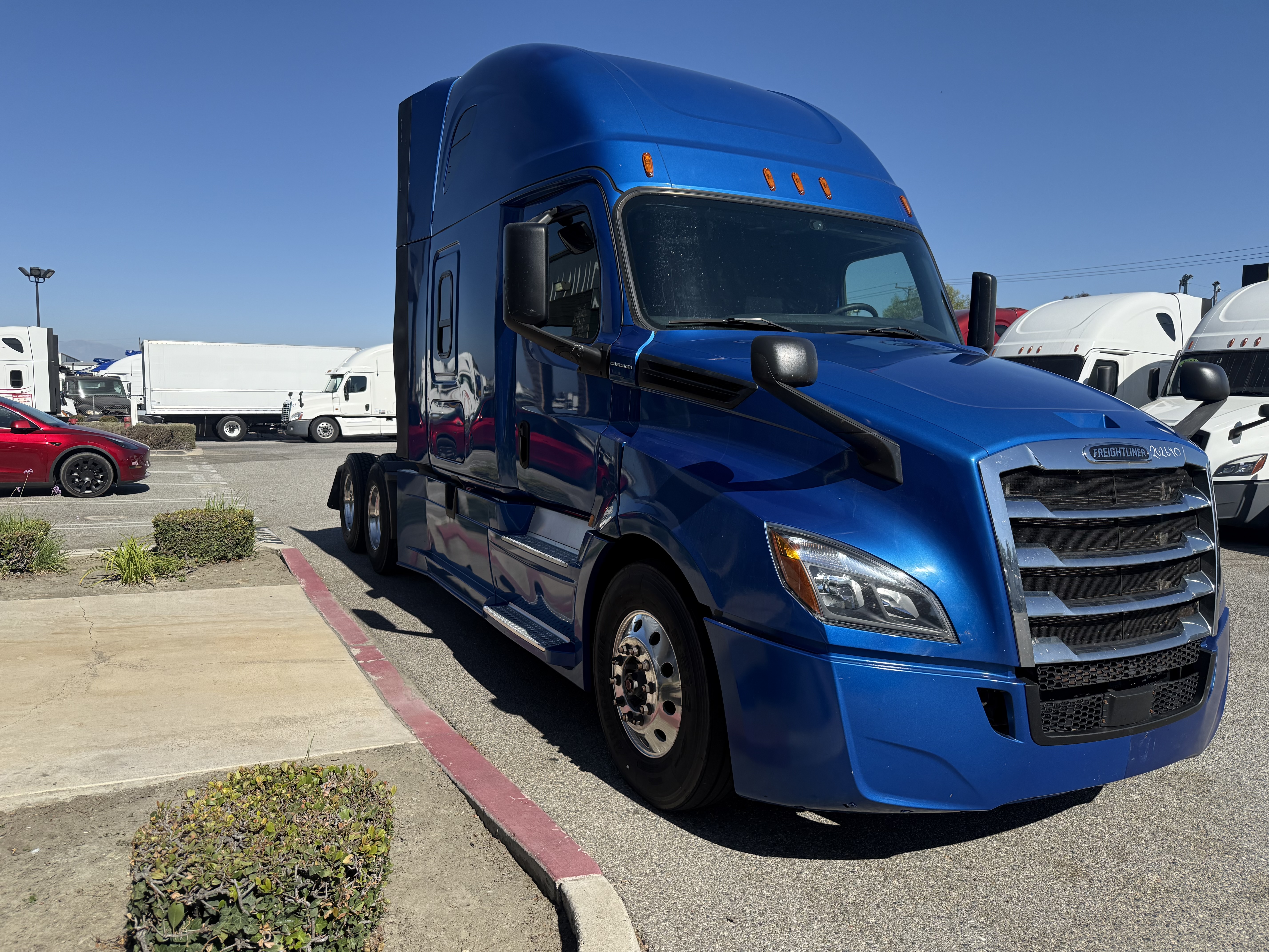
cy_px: 476
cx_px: 634
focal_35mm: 24
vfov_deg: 56.8
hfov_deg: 71.6
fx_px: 880
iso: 100
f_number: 1.78
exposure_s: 1/6173
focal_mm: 6.76
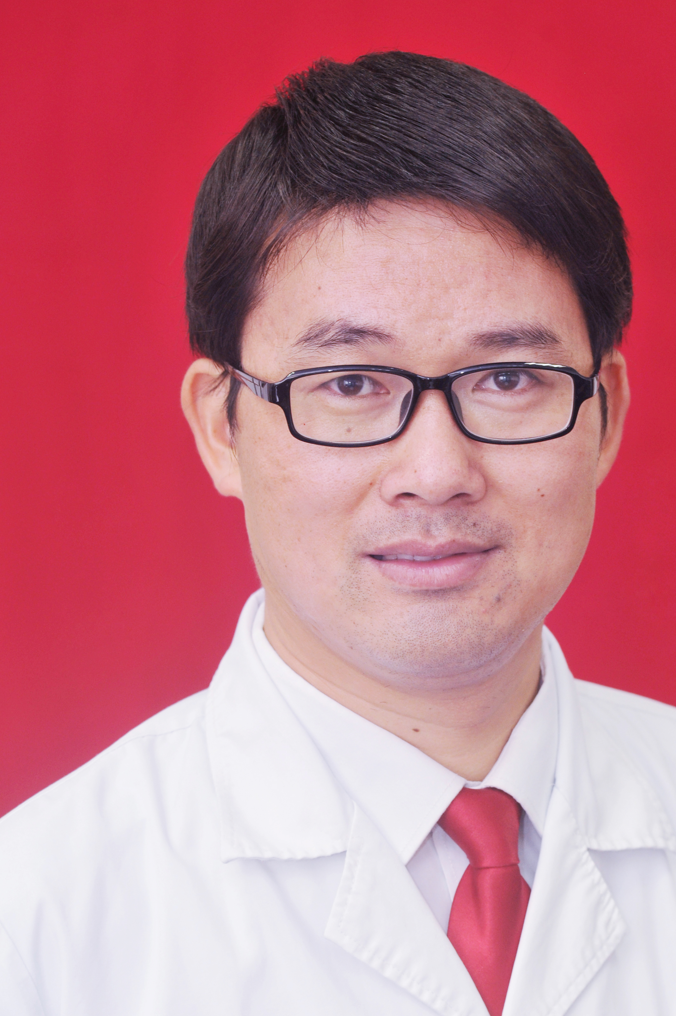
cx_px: 422
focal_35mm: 149
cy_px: 642
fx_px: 4202
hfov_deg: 9.2
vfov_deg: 13.8
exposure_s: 1/40
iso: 1000
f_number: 6.3
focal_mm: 112
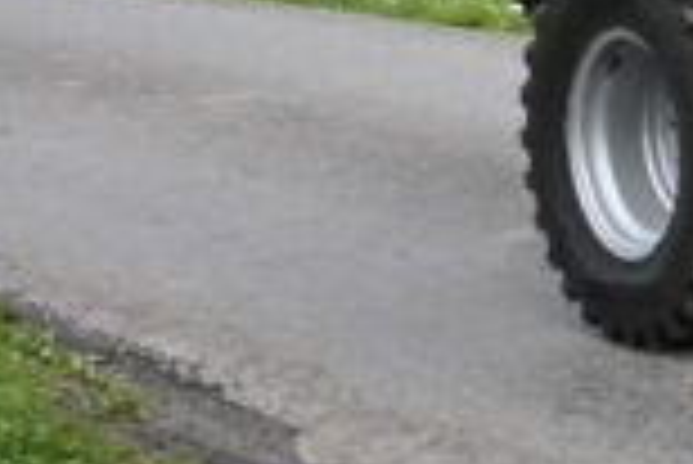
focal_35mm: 198
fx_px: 3820
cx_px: 1778
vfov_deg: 6.8
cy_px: -358
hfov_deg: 9.1
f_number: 18
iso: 5000
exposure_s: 1/830
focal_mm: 30.5
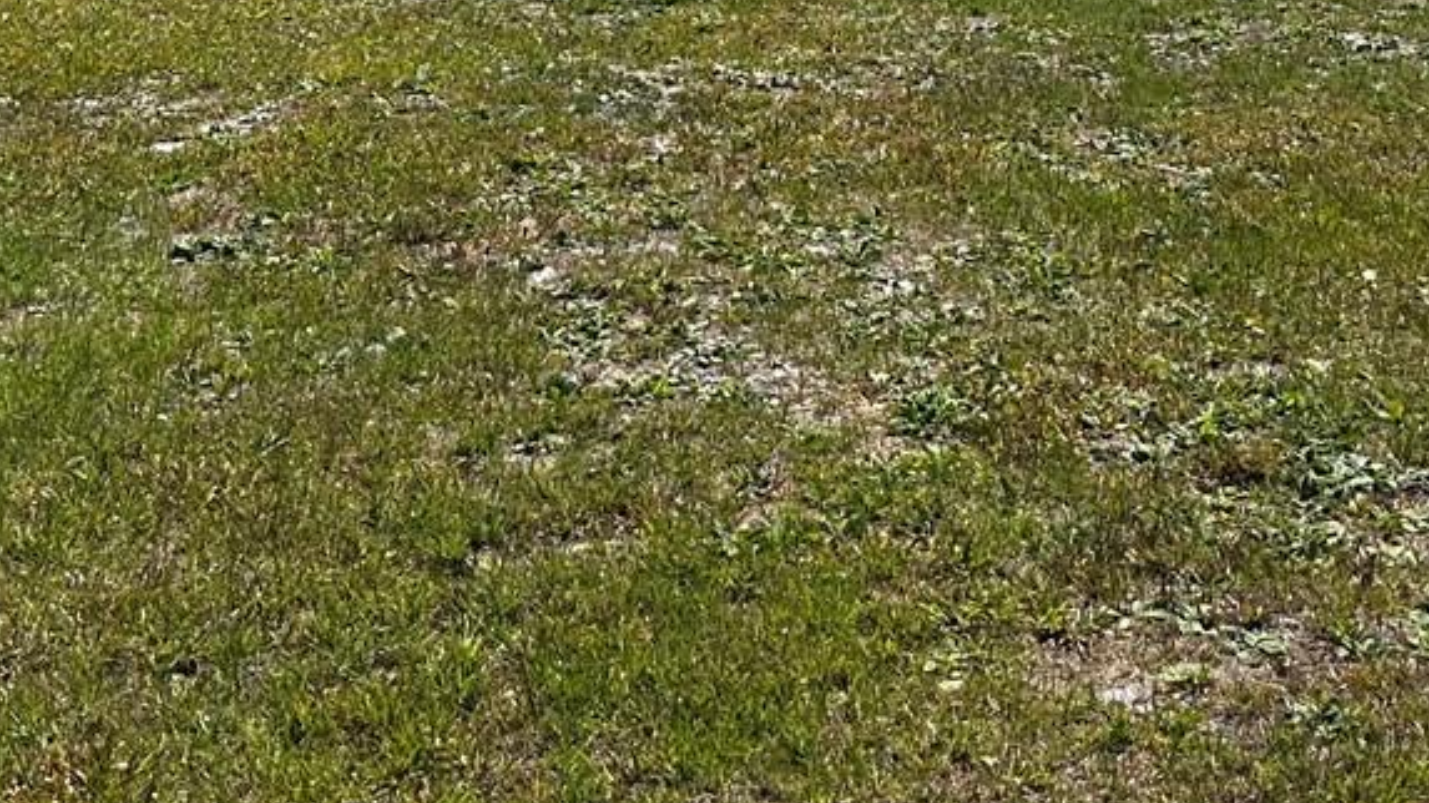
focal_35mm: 73
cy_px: -297
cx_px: 651
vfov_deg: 15.6
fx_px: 2765
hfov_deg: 29.0
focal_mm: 6.86
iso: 80
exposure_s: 1/6623
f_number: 1.78
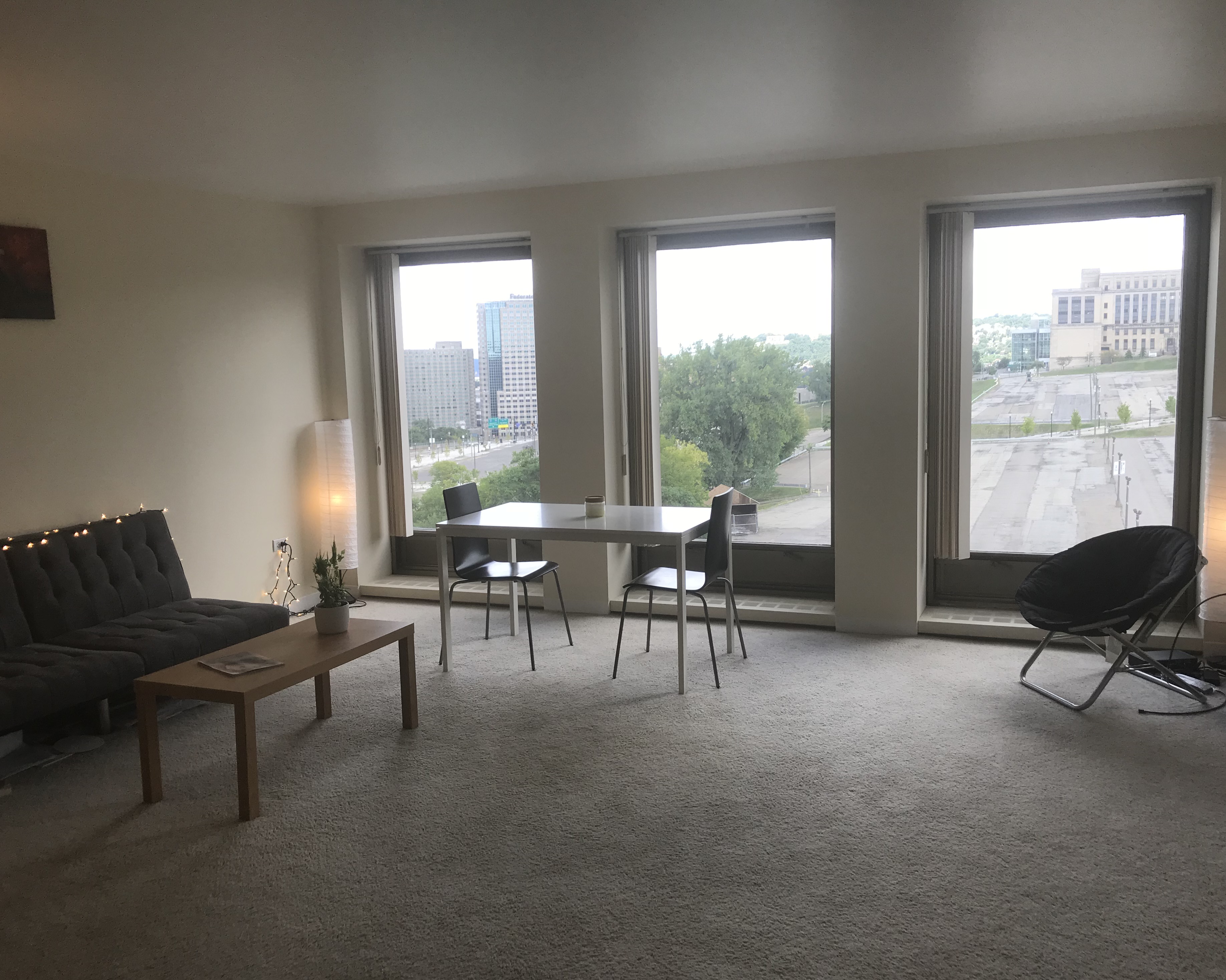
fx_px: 1089
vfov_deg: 48.5
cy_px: 504
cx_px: 625
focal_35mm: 30
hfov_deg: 58.8
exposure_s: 1/153
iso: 20
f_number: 1.8
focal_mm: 3.99
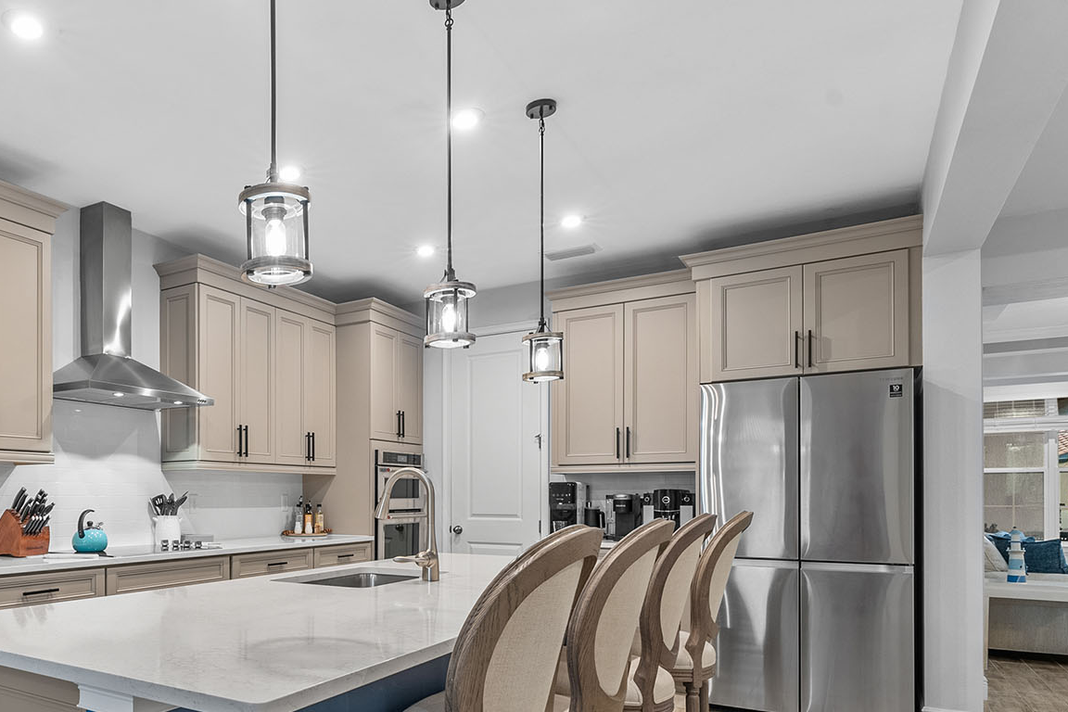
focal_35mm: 25
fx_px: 742
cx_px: 267
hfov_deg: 67.0
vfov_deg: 50.1
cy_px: 490
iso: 400
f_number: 9
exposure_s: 1/1.25
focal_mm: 16
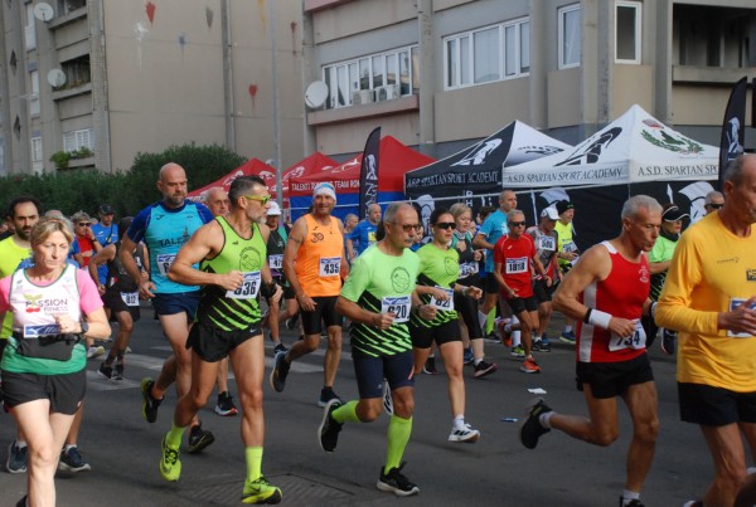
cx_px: 378
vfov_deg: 23.9
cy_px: 254
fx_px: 1200
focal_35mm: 57
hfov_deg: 35.0
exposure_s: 1/1250
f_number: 5
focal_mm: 38
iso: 1000
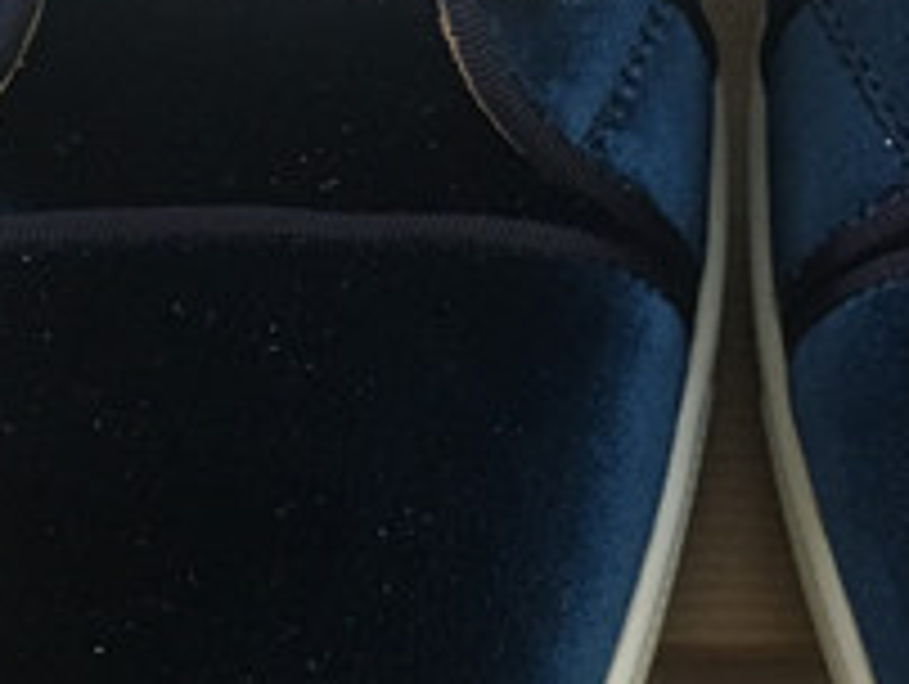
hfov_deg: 22.4
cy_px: 297
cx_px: 756
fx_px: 2261
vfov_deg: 17.2
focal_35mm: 86
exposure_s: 1/25
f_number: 2.2
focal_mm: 4.15
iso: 200
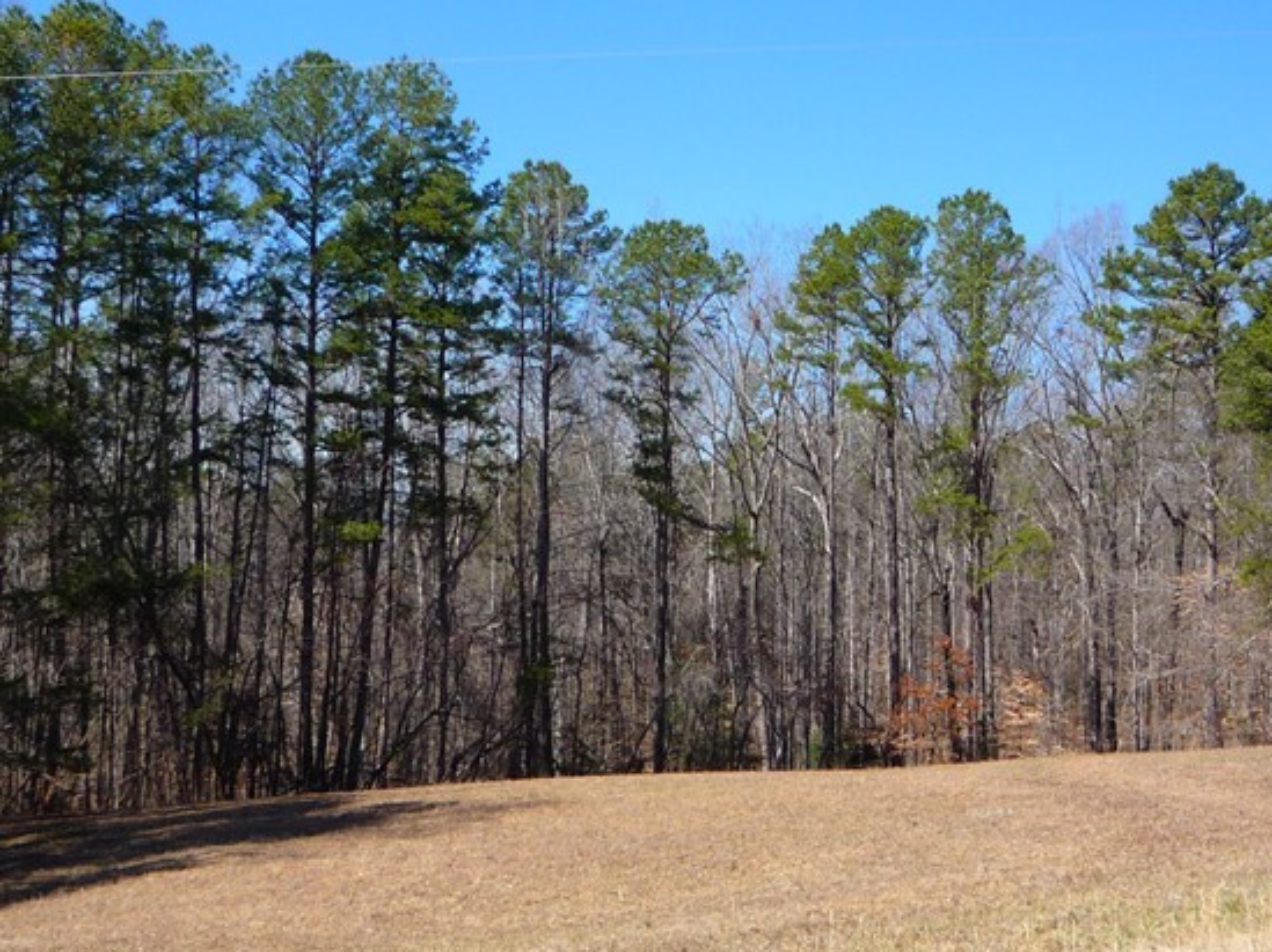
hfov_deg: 34.3
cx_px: 755
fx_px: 2056
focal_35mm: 56
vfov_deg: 26.0
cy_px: 556
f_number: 4.5
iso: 100
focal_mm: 5.2
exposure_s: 1/400
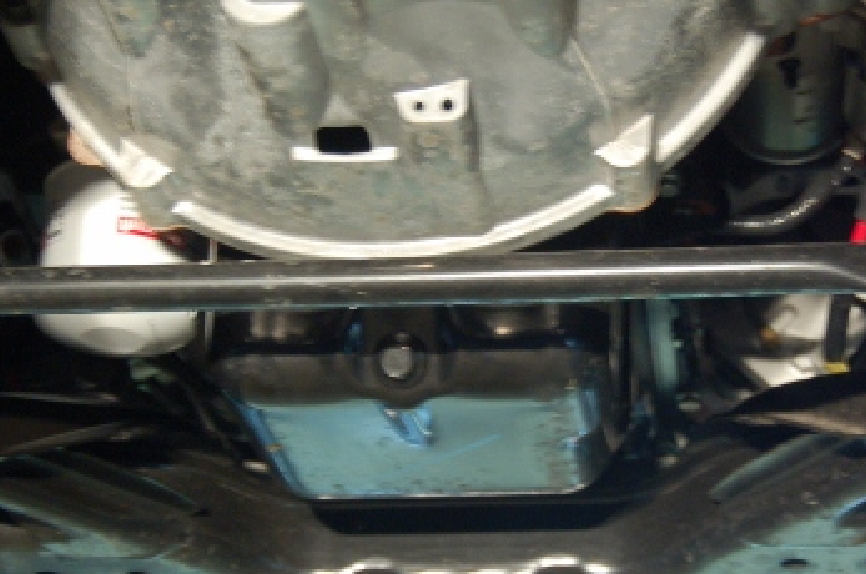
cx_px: 517
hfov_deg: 21.7
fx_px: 2257
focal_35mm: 94
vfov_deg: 14.5
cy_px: 309
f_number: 4.5
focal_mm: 34
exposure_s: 1/10
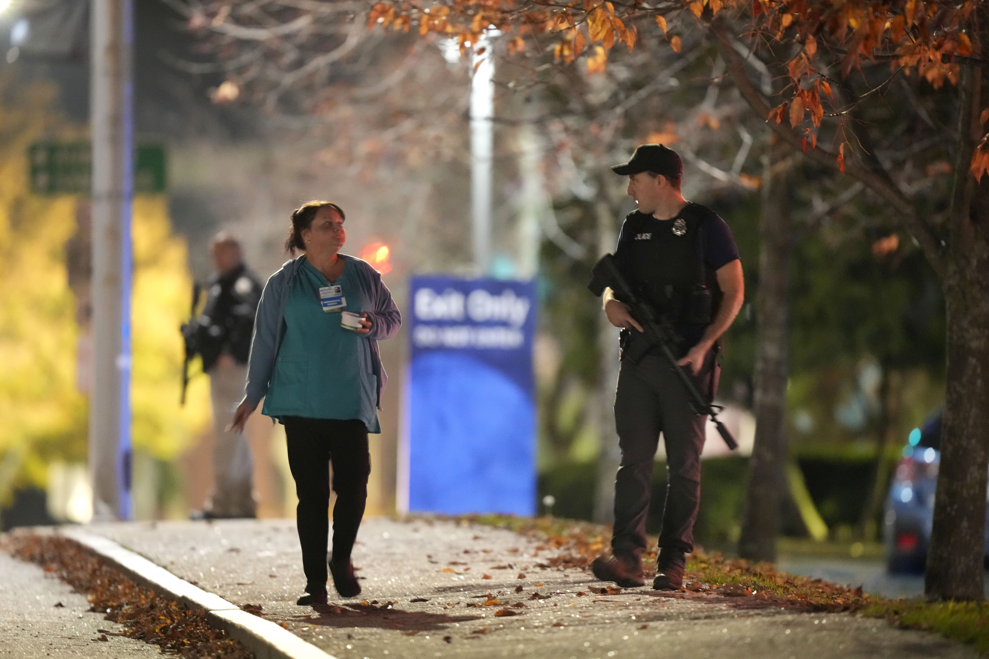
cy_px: 330
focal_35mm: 400
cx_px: 494
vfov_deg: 3.4
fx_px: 10988
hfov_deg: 5.2
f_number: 2.8
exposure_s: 1/15
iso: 8000
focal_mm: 400
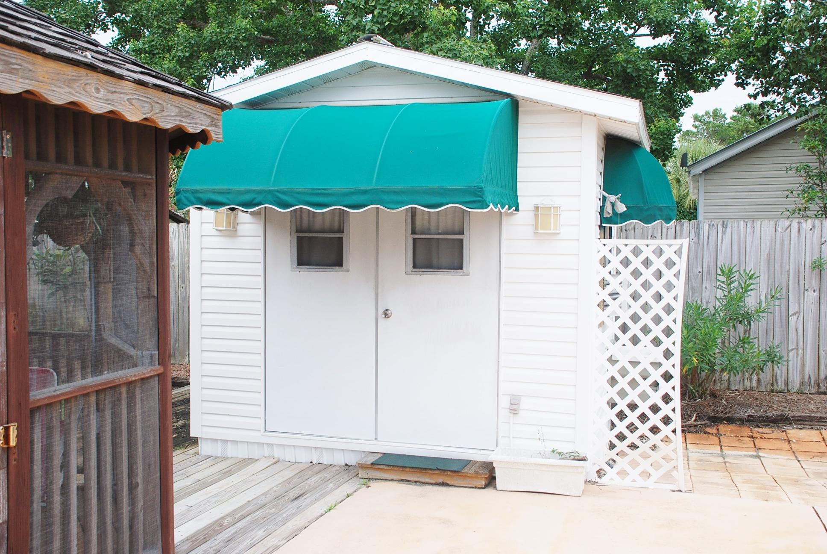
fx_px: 828
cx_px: 414
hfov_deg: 53.1
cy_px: 277
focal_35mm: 36
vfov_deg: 37.0
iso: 100
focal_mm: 24
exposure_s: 1/125
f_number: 5.6
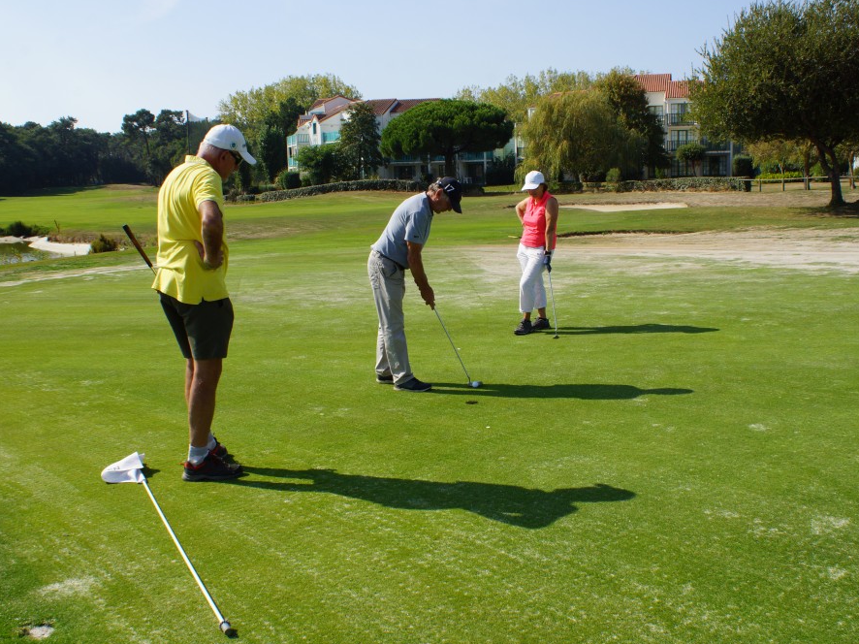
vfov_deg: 35.9
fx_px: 992
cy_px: 320
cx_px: 461
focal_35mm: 40
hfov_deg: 46.8
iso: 100
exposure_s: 1/125
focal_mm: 24
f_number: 13
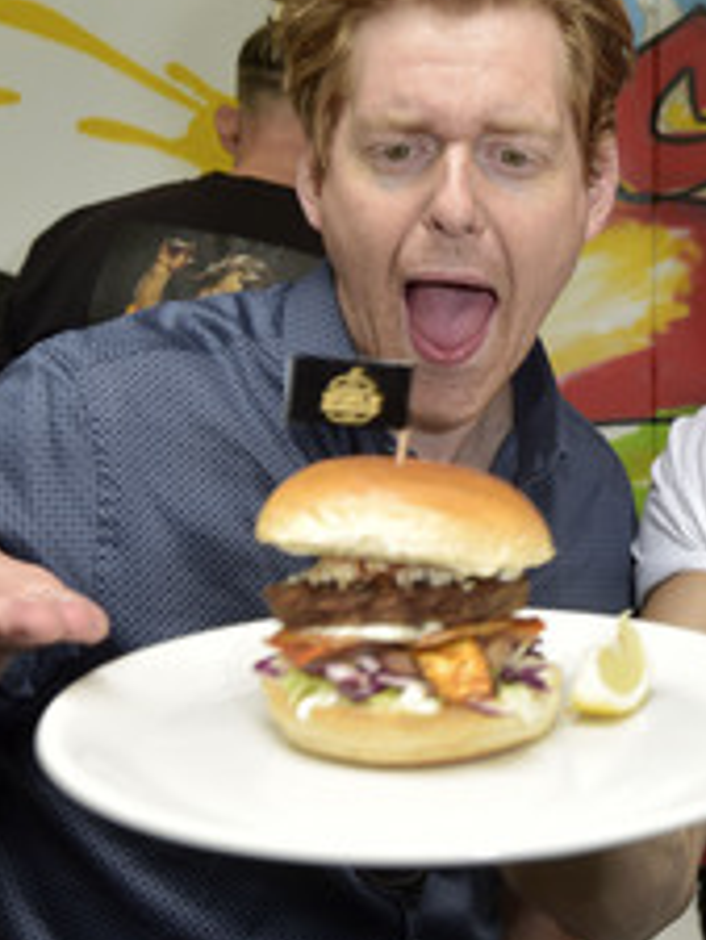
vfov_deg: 36.6
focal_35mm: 52
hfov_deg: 27.3
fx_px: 1413
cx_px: 595
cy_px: 359
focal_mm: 27
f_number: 4.5
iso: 160
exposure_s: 1/60
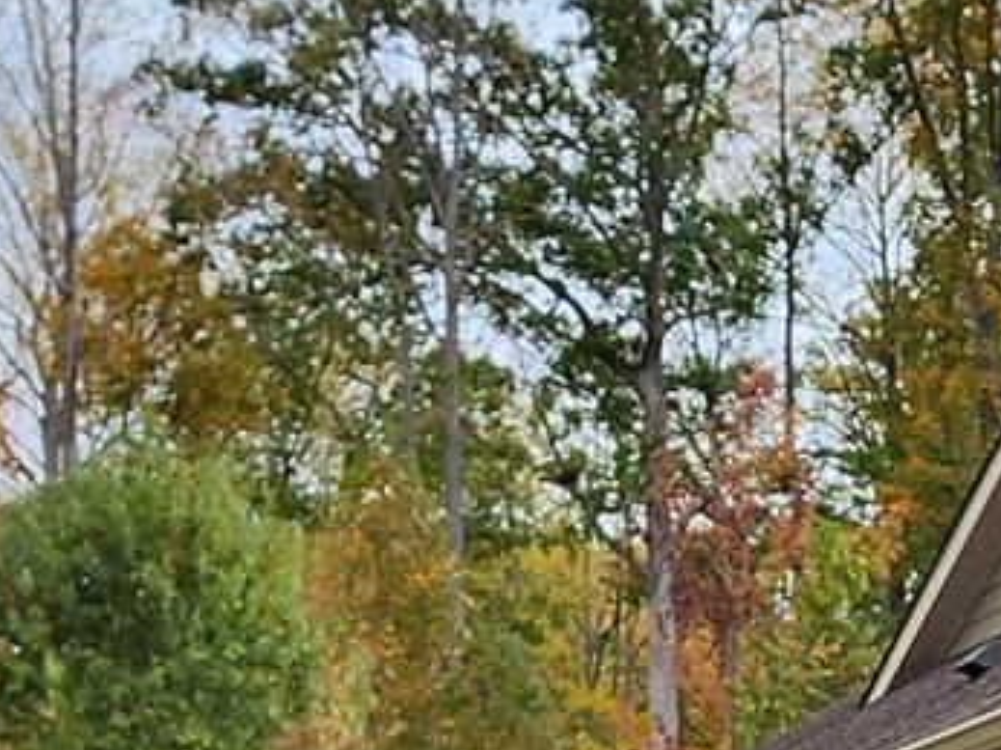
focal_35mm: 77
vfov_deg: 18.5
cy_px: 805
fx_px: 2225
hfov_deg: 25.2
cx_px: 709
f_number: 2.2
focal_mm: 2.2
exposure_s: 1/1276
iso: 50
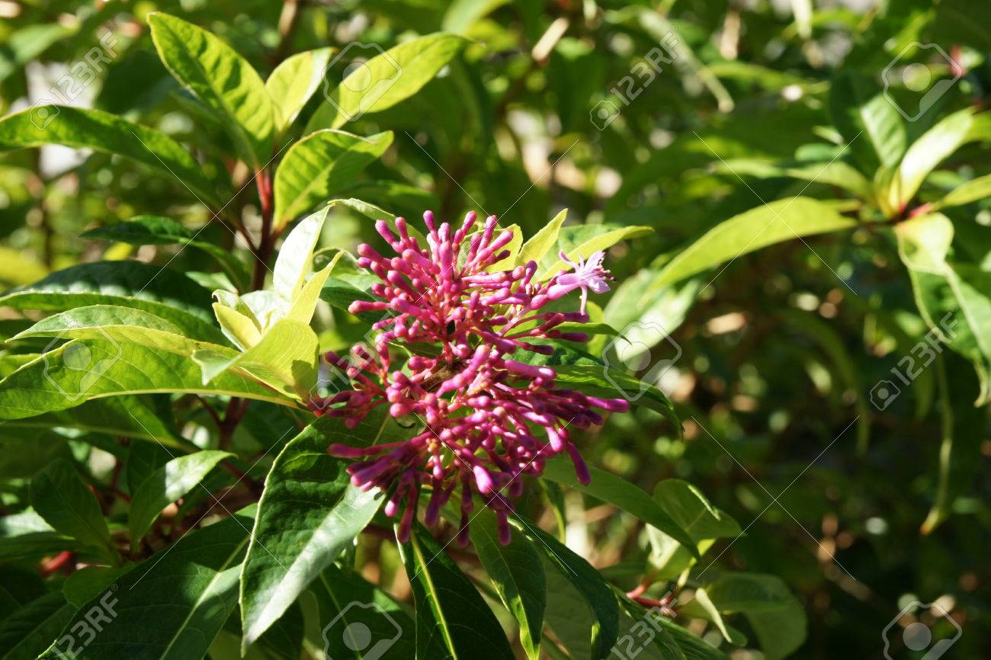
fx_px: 2064
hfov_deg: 27.0
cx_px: 496
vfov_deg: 18.2
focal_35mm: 75
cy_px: 330
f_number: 8
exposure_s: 1/160
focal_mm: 50
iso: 200
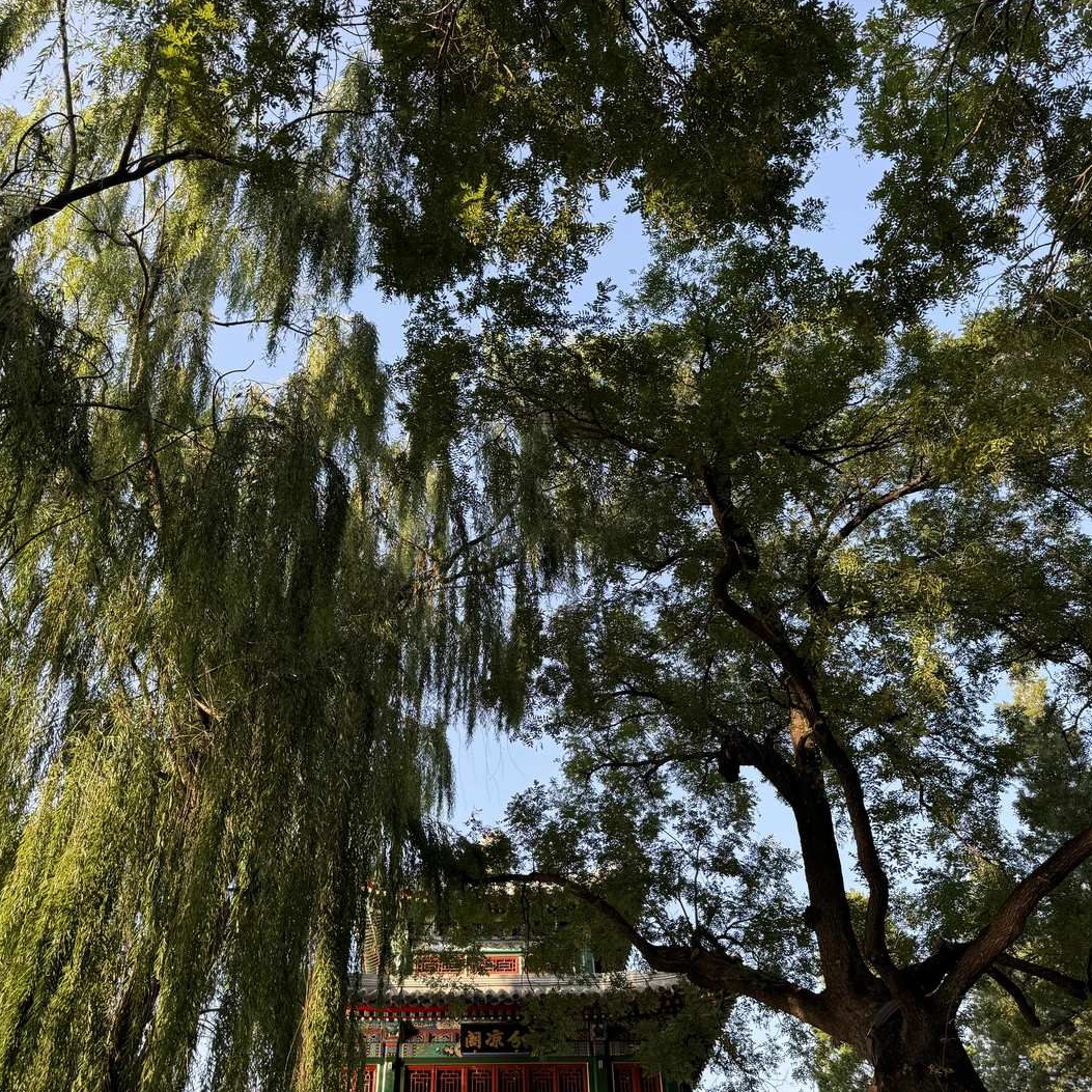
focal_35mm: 29
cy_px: 624
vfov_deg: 55.4
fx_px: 1035
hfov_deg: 55.6
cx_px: 537
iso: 80
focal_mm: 6.76
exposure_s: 1/451
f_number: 1.78
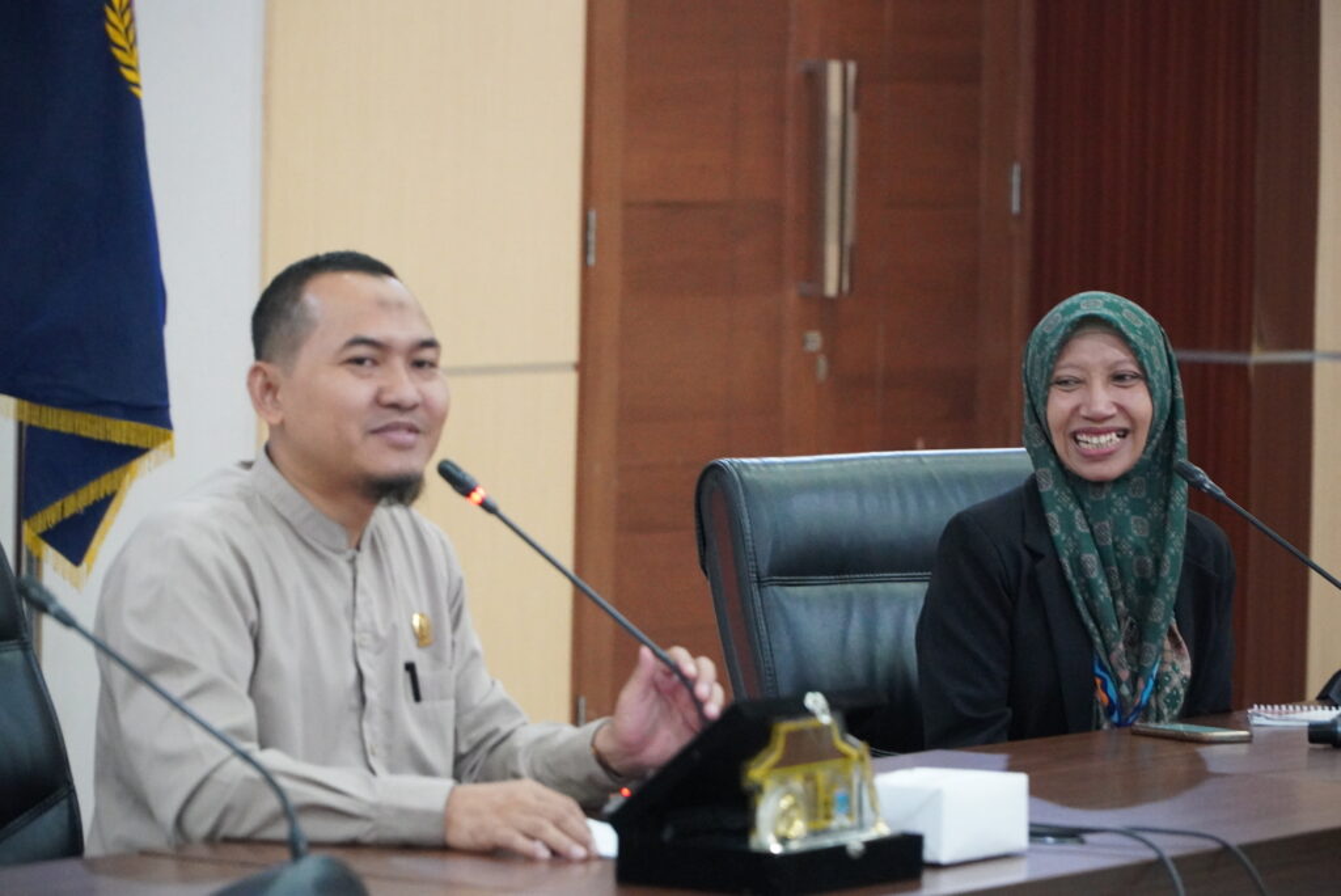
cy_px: 448
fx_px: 5870
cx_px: 670
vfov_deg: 8.7
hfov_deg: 13.0
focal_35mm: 158
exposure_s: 1/160
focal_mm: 105
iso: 6400
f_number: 4
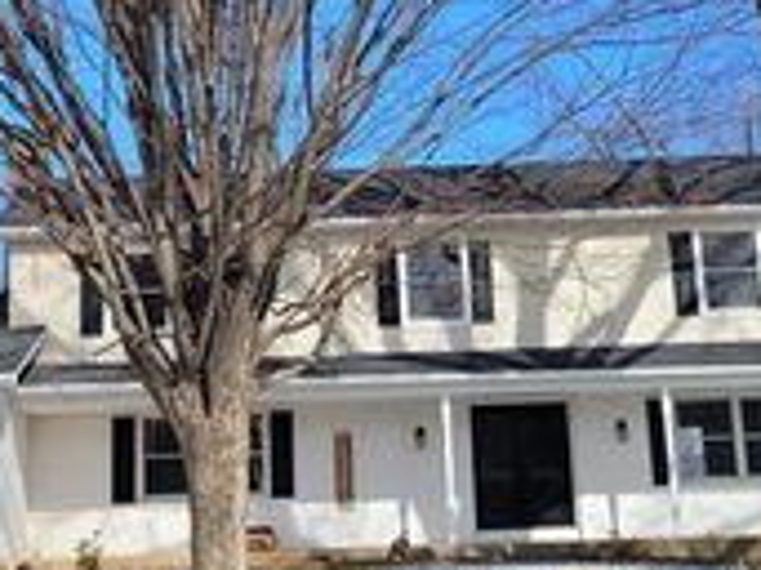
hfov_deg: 25.6
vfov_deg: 19.2
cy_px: 118
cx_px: 320
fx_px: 1670
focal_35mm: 76
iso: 40
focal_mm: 5.4
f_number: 1.8
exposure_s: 1/2175
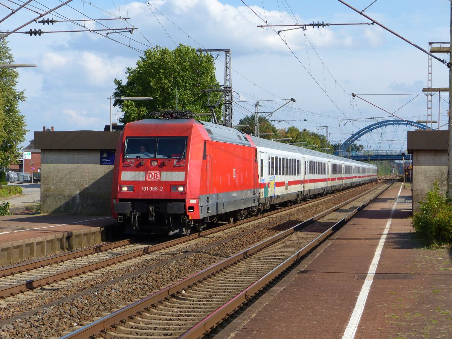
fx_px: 1267
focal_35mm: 97
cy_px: 170
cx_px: 226
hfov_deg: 20.2
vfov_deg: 15.2
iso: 100
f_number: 4
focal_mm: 17.4
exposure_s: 1/800
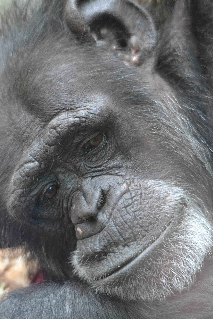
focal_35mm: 435
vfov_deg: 4.7
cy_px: 160
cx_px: 106
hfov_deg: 3.2
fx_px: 3859
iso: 3200
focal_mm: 290
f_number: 6
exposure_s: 1/50
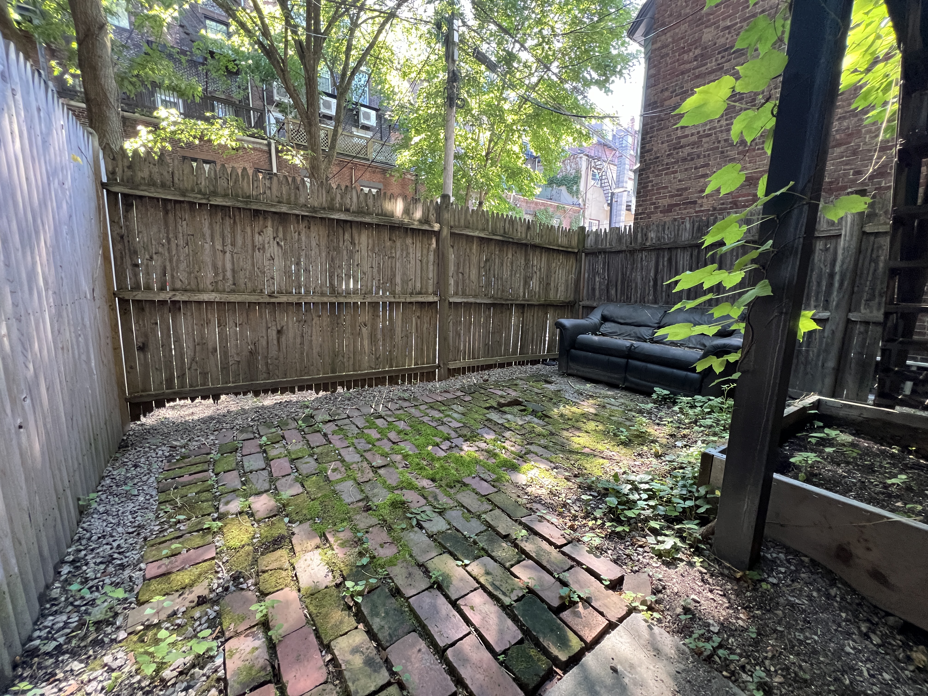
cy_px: 348
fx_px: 349
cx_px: 464
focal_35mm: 13
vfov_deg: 89.9
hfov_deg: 106.2
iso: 250
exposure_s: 1/89
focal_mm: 1.57
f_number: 1.8
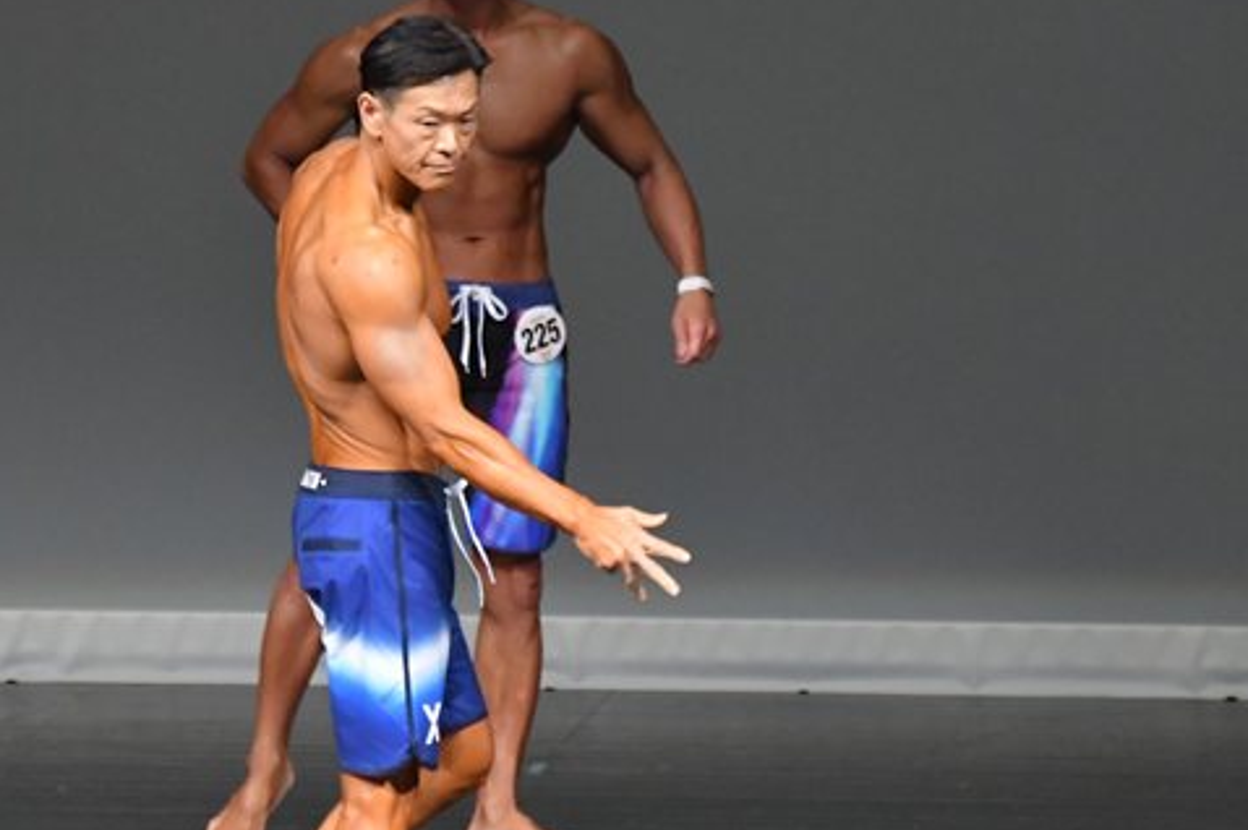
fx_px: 19365
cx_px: 338
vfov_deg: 2.5
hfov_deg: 3.7
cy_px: 512
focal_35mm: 559
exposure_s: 1/400
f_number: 5.6
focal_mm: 230
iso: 5000
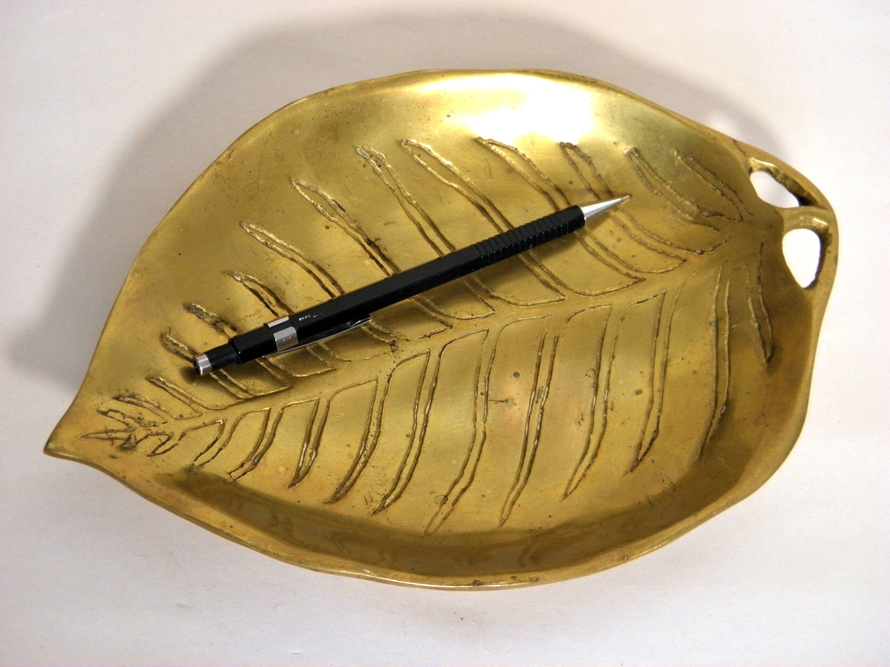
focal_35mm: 59
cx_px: 445
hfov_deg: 32.7
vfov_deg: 24.8
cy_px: 334
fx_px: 1517
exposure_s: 1/20
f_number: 4.1
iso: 200
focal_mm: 10.6
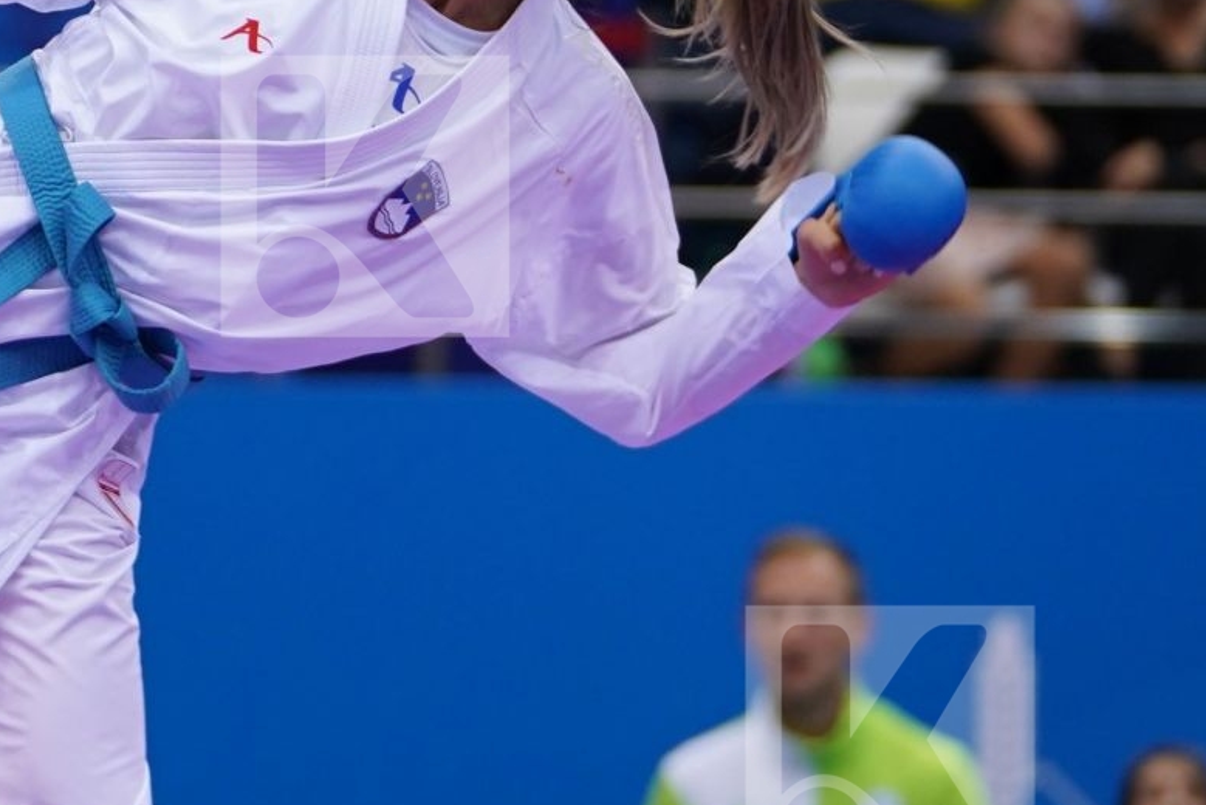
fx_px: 16018
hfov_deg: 4.3
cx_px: -159
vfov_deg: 2.9
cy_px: 197
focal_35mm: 478
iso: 800
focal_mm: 138
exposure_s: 1/800
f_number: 2.8
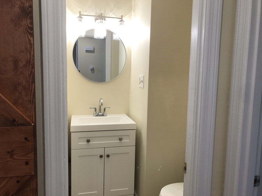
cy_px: 98
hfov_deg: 63.4
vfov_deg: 49.7
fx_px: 212
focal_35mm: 28
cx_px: 131
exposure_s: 1/60
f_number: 1.8
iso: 25
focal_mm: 3.99
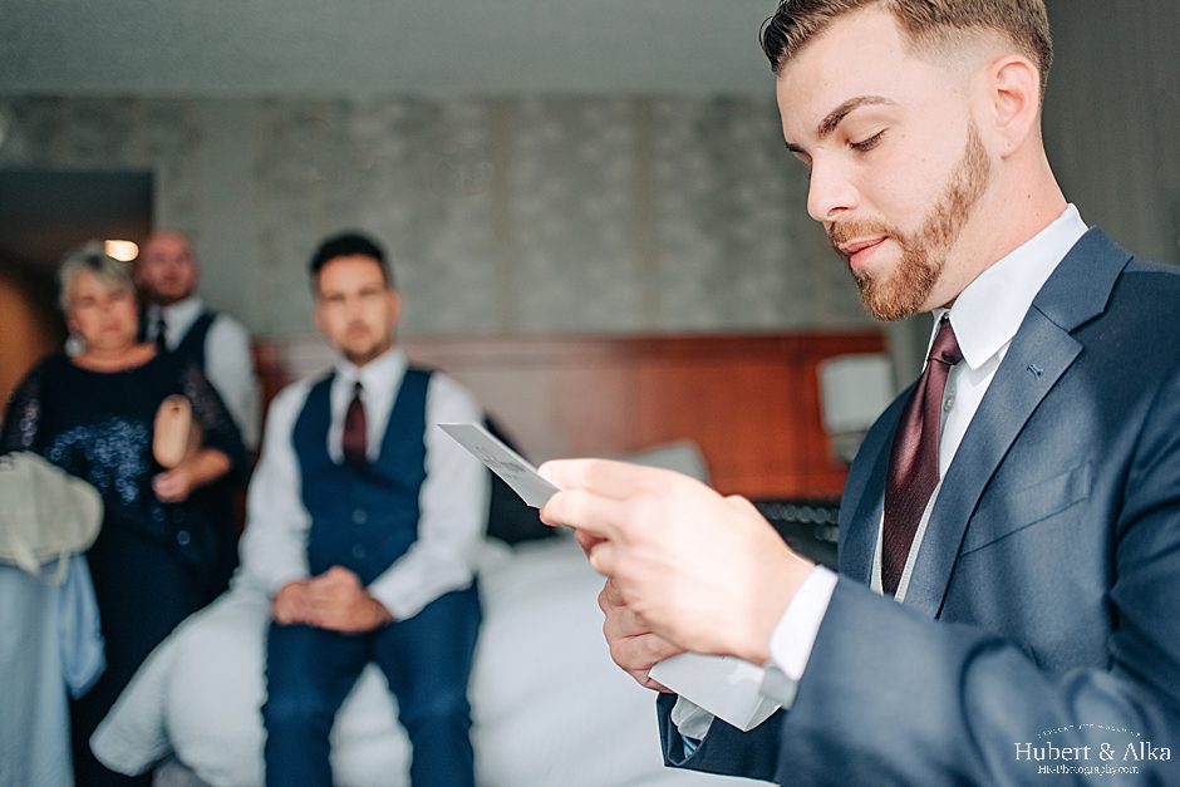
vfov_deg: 37.9
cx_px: 590
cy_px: 394
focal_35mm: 35
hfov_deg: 54.4
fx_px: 1147
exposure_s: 1/1600
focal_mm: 35
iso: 400
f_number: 1.8
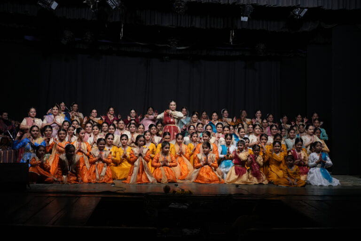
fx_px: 361
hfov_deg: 53.1
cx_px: 180
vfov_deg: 36.9
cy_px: 120
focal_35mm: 36
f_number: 7.1
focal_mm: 36
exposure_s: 1/250
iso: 2500
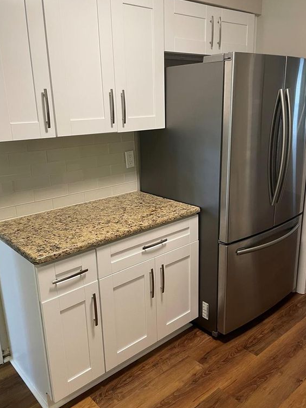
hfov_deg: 46.8
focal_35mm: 30
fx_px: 354
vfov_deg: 60.0
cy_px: 204
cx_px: 163
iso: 160
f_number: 1.6
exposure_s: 1/60
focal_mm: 4.2
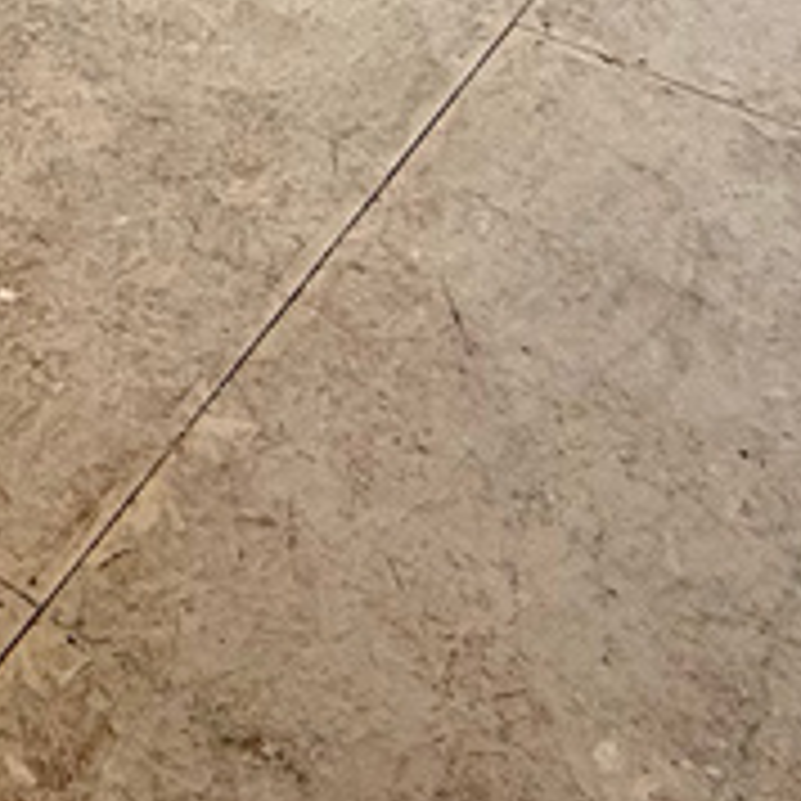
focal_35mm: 71
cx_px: -576
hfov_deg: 19.3
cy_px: -729
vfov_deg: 18.0
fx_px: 1859
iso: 64
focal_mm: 2.22
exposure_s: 1/204
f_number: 2.2
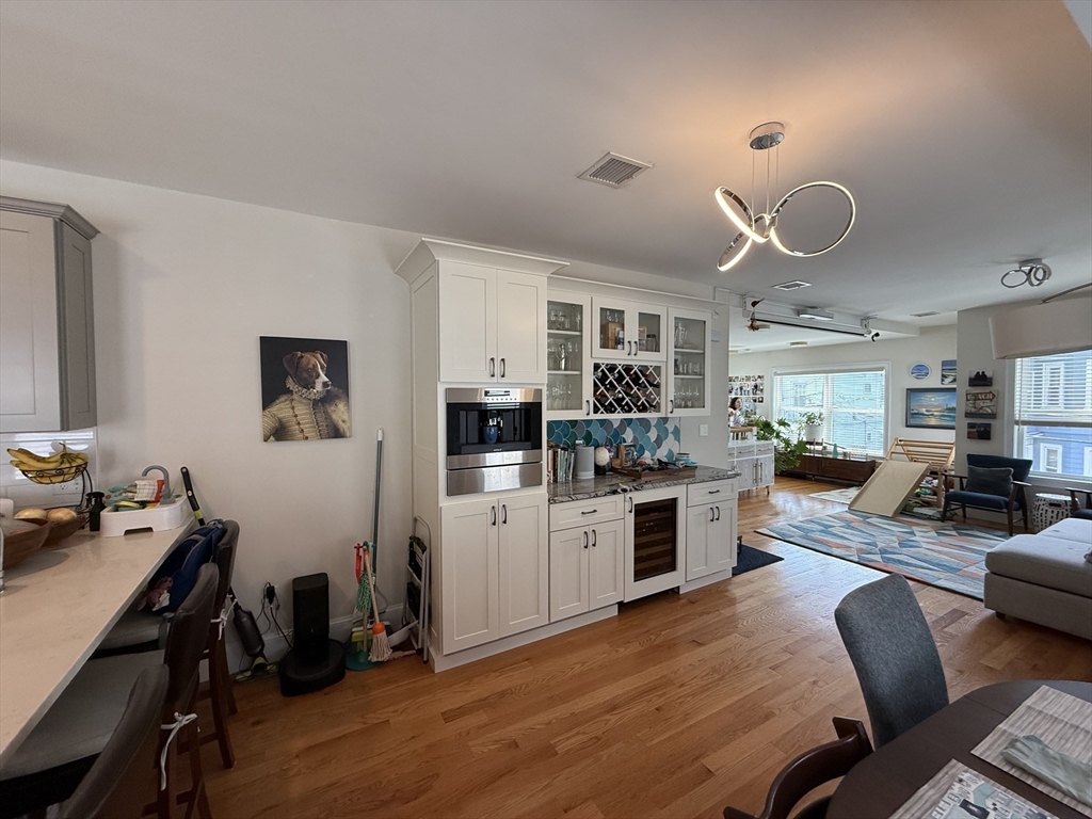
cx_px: 546
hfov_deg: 102.1
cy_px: 410
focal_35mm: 14
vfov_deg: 85.7
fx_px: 442
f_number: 2.2
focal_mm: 2.22
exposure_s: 1/120
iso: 160
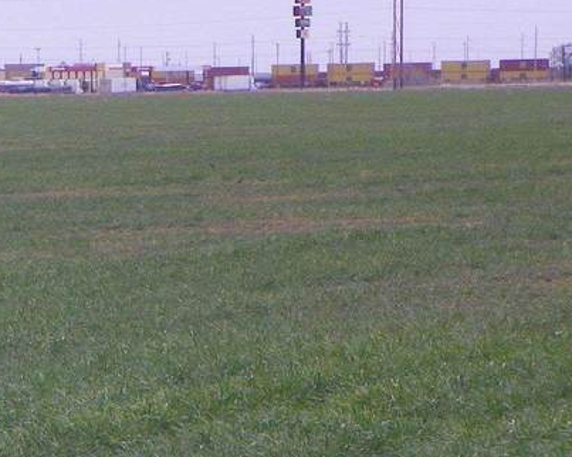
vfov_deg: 5.5
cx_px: -221
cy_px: 331
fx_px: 4721
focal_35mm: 279
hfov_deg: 6.9
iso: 64
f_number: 4
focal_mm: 16
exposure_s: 1/640
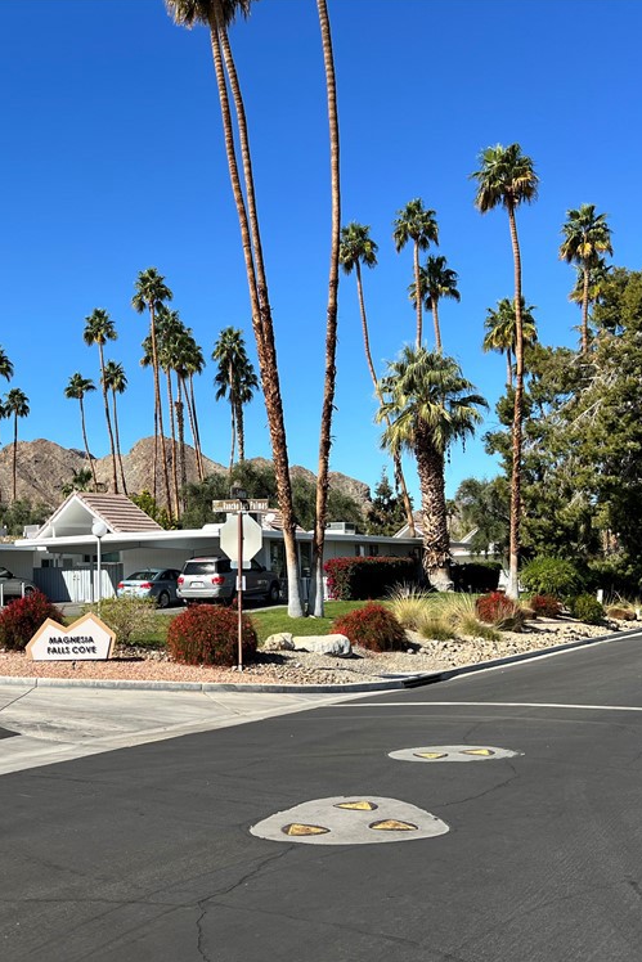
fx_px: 989
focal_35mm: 37
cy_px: 490
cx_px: 134
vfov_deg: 51.9
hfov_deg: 34.9
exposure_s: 1/4274
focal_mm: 5.7
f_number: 1.5
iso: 50
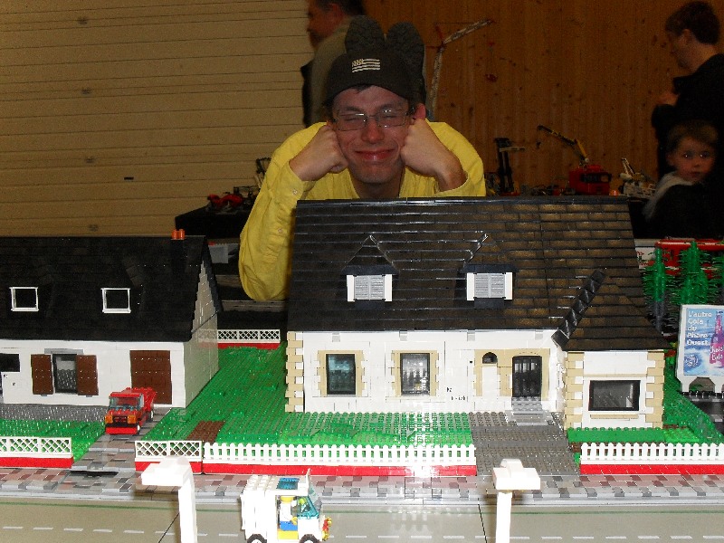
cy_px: 272
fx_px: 878
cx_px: 362
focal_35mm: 42
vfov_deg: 34.3
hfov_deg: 44.8
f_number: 3.6
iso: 200
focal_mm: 7.5
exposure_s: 1/45
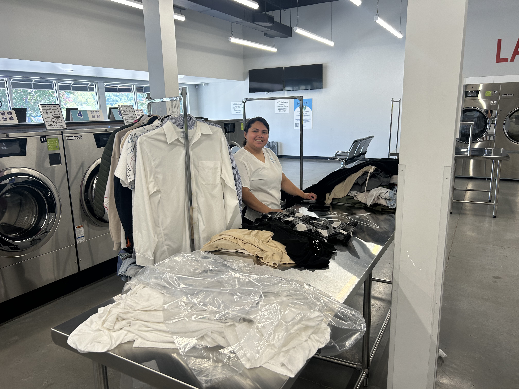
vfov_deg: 53.1
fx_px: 390
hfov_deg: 67.3
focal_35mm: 26
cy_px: 194
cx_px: 260
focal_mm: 5.7
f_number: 1.5
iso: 40
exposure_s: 1/121
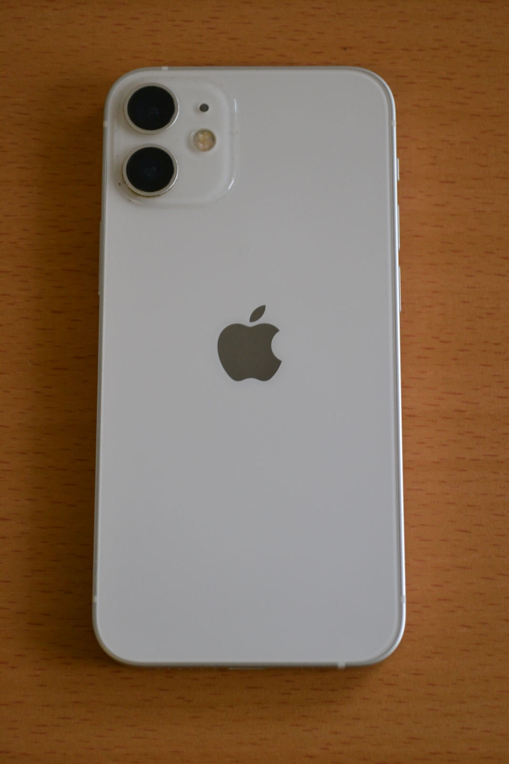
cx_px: 254
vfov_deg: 24.6
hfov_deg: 16.6
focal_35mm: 82
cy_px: 382
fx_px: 1749
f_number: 5.6
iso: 720
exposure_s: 1/60
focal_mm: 55
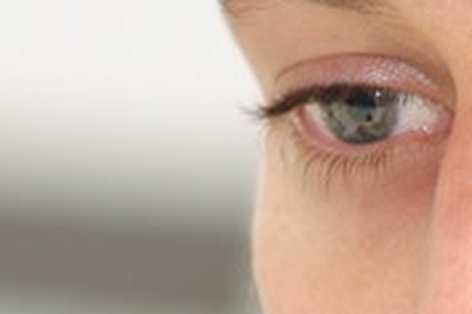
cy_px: 418
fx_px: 14421
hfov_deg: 1.9
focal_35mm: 1100
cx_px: 384
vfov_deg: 1.2
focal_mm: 180
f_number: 2.8
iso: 800
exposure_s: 1/125
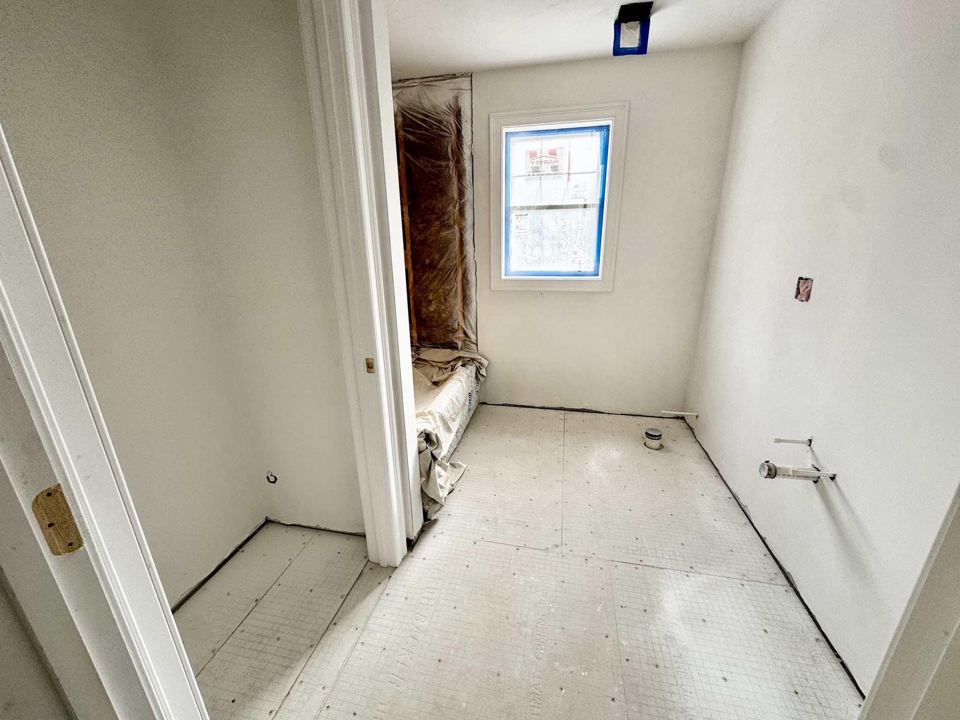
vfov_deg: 85.7
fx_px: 388
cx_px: 480
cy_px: 360
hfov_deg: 102.1
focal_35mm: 14
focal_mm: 2.22
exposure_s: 1/99
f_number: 2.2
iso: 100
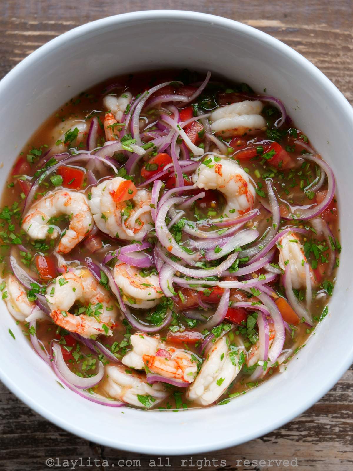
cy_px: 236
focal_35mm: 62
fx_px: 843
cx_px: 176
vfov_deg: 31.2
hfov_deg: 23.7
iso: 200
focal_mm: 31
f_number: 3.7
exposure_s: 1/125
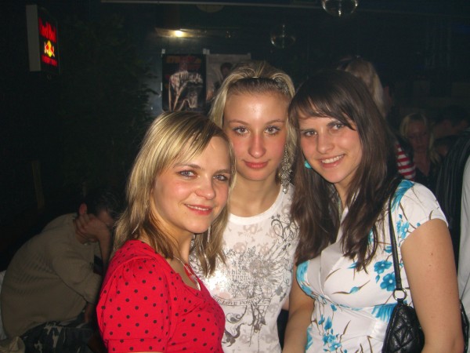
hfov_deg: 49.0
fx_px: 516
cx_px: 235
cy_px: 176
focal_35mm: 38
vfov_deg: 37.7
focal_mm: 7.9
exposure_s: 1/60
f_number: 2.8
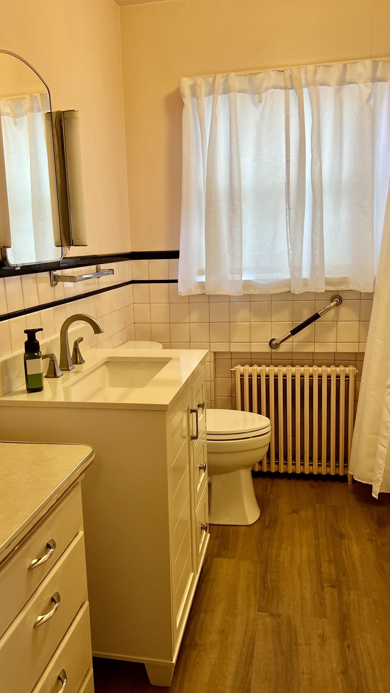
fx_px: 533
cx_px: 176
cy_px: 351
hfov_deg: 40.1
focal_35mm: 29
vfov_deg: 66.1
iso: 125
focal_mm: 5.7
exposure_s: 1/120
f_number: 1.5
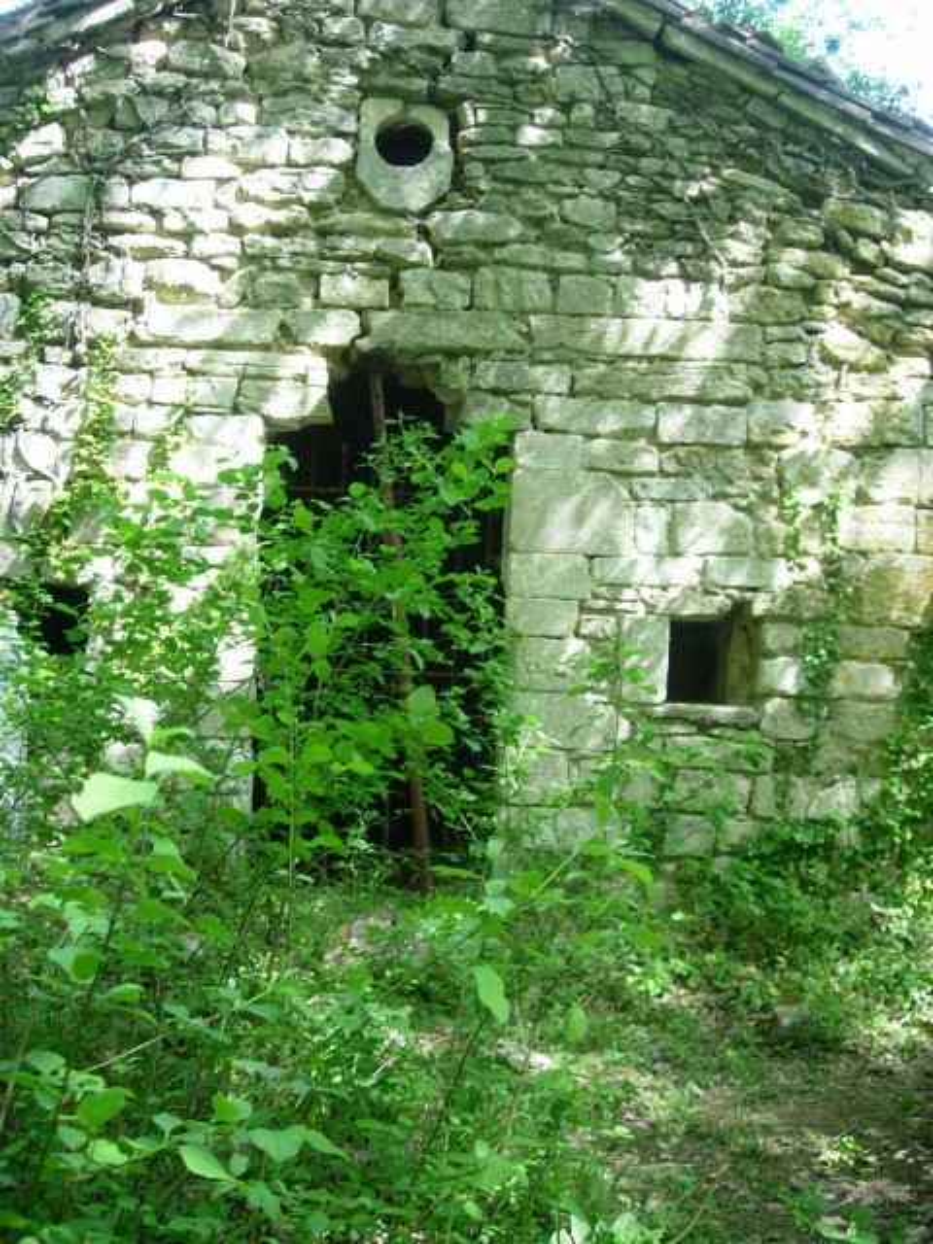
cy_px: 622
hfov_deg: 37.7
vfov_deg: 49.0
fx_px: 1366
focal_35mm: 38
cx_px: 466
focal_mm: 7.8
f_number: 2.8
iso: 64
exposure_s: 1/85.4
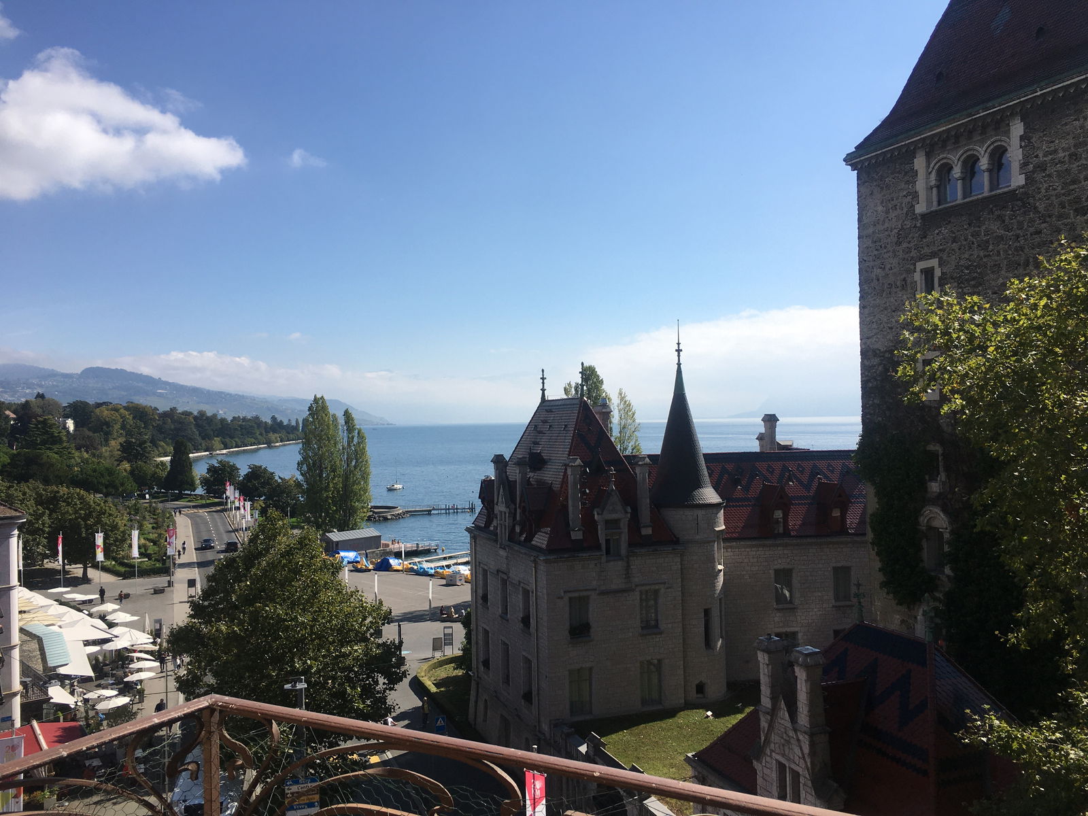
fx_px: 911
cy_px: 408
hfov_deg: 61.7
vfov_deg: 48.2
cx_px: 544
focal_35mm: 29
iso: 25
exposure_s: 1/2404
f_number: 2.2
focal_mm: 4.15
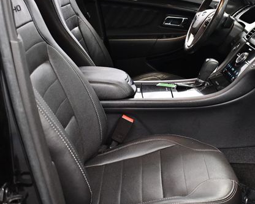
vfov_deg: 29.1
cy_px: 94
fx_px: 393
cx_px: 167
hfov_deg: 35.7
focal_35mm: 52
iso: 3200
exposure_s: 1/100
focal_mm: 18
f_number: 3.5
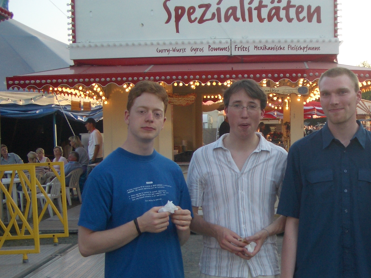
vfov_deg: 23.3
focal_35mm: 62
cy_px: 224
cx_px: 291
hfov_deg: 30.5
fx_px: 664
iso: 50
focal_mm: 5.8
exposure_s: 1/200
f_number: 2.6
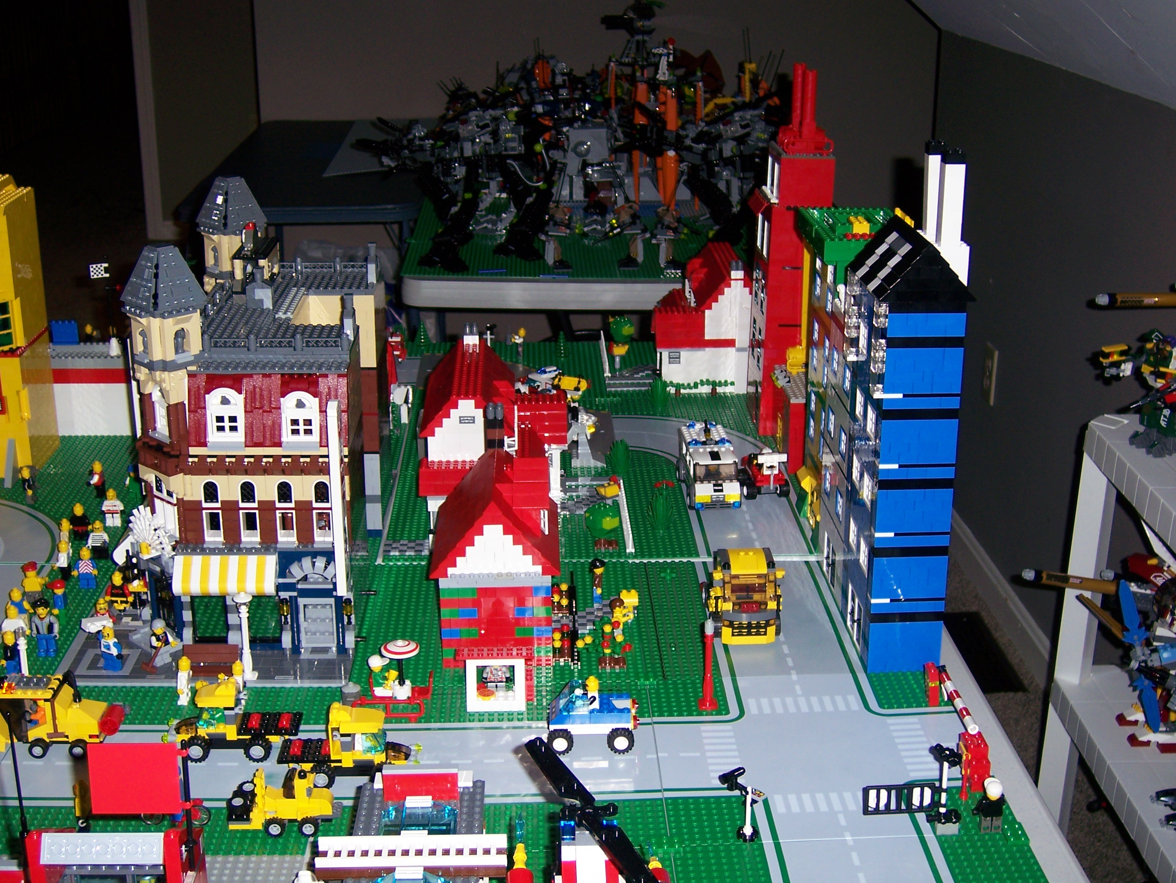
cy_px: 442
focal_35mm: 45
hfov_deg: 42.0
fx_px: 1530
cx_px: 588
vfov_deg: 32.2
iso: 80
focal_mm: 7.5
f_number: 3.1
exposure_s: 1/60
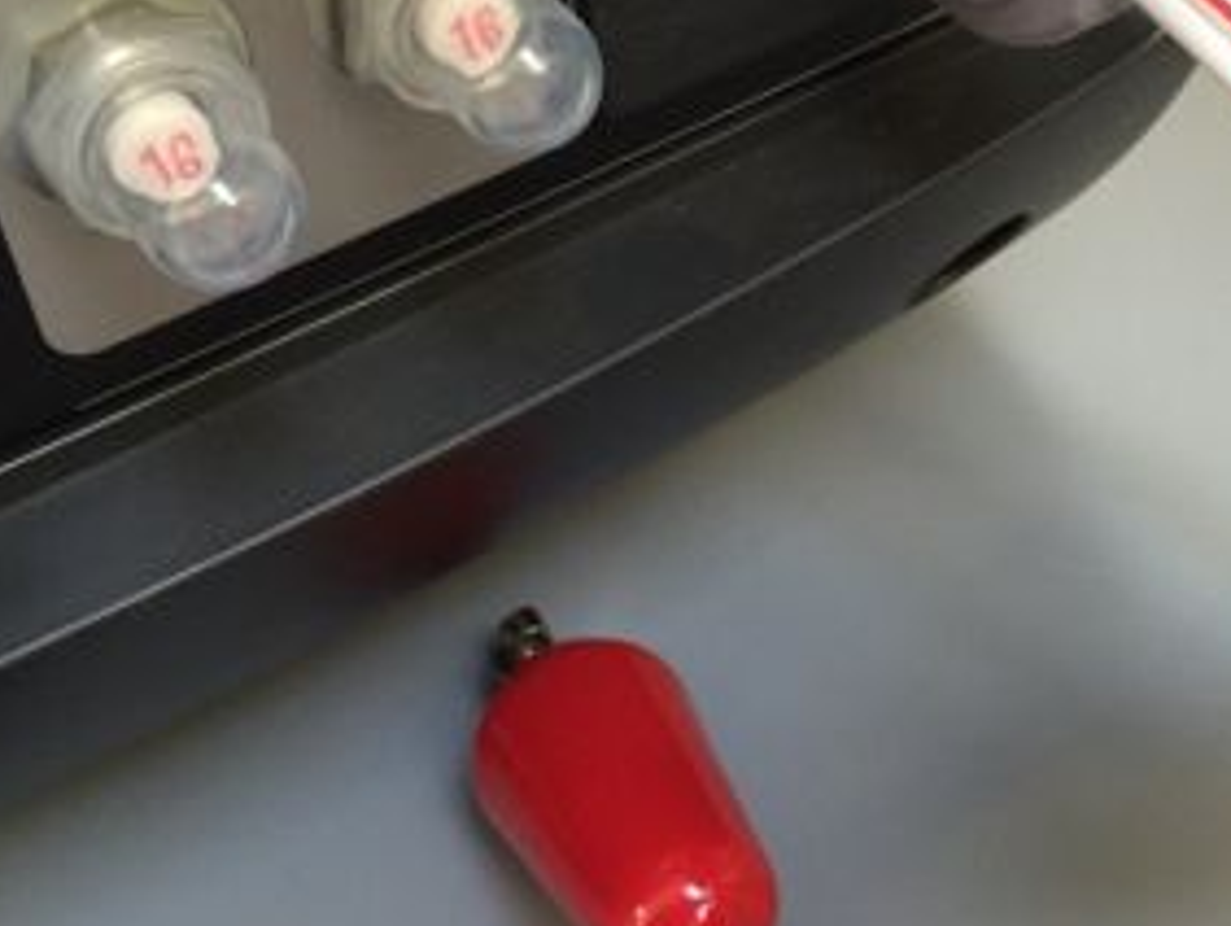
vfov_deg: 24.4
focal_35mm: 60
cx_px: 886
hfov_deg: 31.7
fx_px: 2136
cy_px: 428
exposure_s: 1/33
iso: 160
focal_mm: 4.15
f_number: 2.2
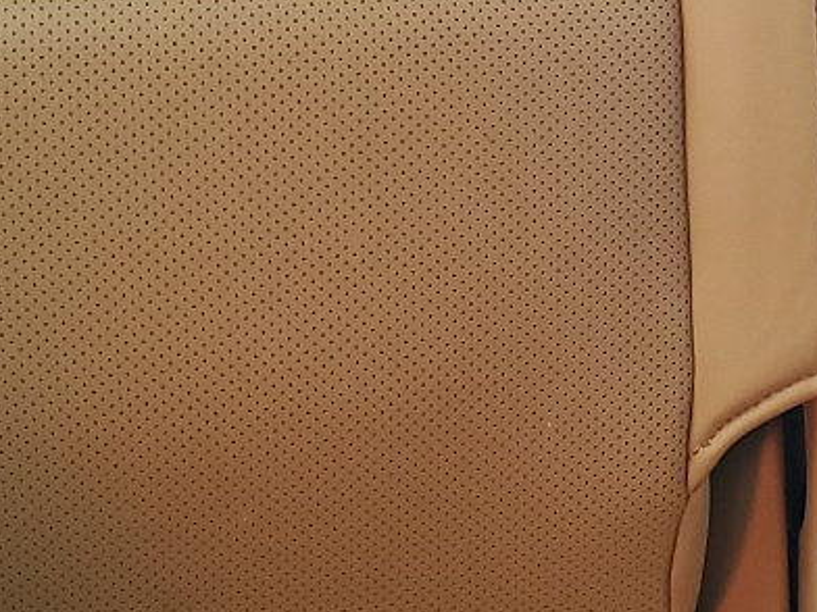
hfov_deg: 17.6
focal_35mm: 106
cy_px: -33
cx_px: 994
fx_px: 2502
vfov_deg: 13.7
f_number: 1.5
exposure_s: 1/120
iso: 85
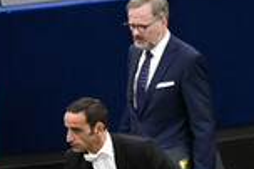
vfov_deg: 2.3
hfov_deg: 3.5
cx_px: 118
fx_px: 4179
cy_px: 171
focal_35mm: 593
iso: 2500
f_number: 2.8
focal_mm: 200
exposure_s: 1/800
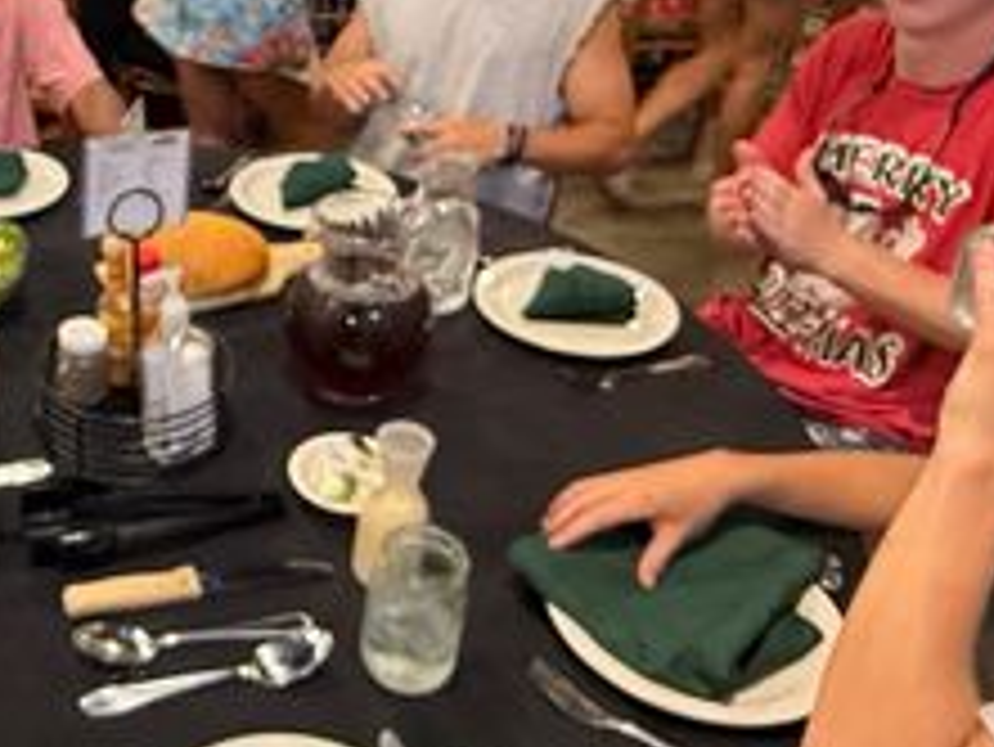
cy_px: 356
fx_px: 1092
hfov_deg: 45.9
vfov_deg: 37.7
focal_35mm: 38
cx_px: 171
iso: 500
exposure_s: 1/60
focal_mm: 2.22
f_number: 2.2
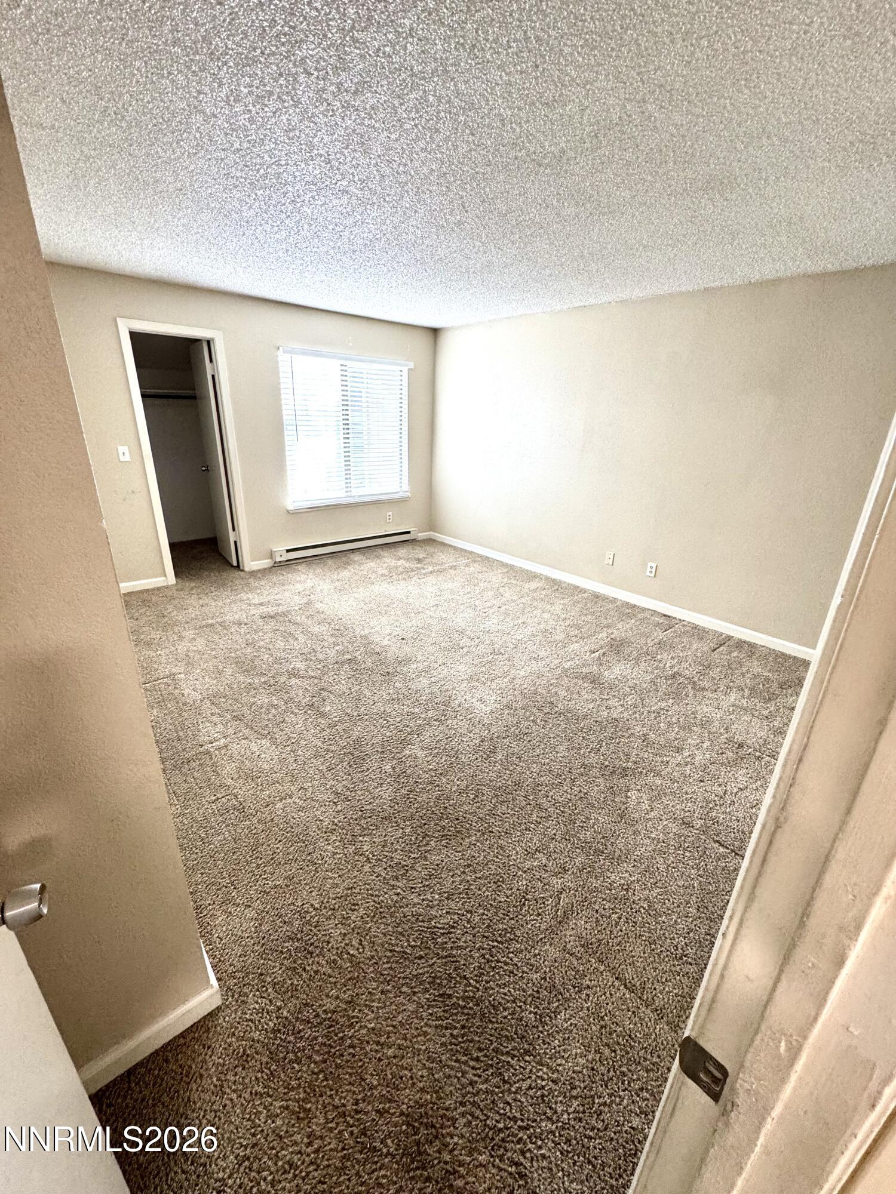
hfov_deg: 85.7
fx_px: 483
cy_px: 597
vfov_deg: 102.1
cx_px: 448
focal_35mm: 14
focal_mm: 2.22
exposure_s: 1/120
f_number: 2.2
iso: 200
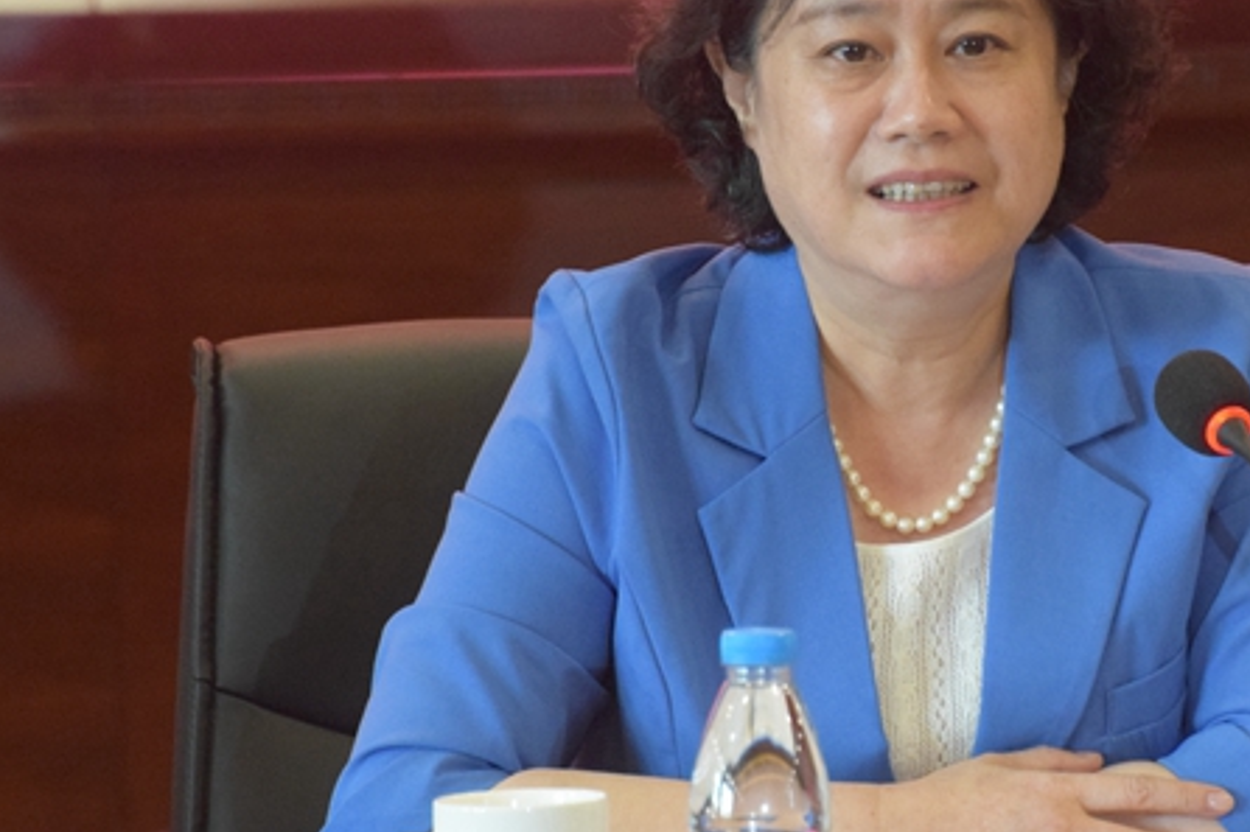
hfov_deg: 7.0
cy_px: 346
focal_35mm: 296
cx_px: 902
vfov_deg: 4.6
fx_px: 10273
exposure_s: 1/60
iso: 3200
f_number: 5.6
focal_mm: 110
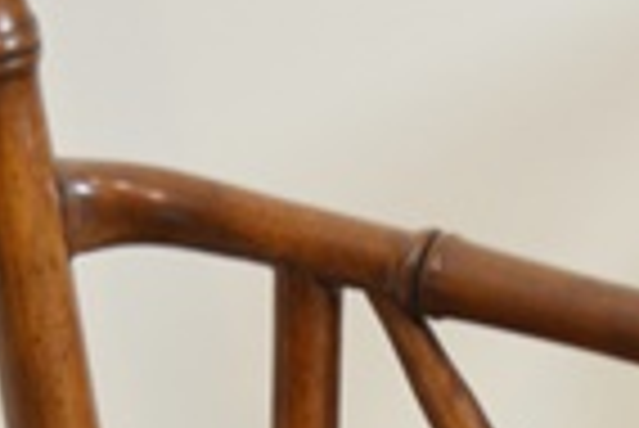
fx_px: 3607
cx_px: 626
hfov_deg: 10.1
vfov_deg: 6.6
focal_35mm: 203
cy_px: 847
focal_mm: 32
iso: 800
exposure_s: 1/50
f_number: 4.8
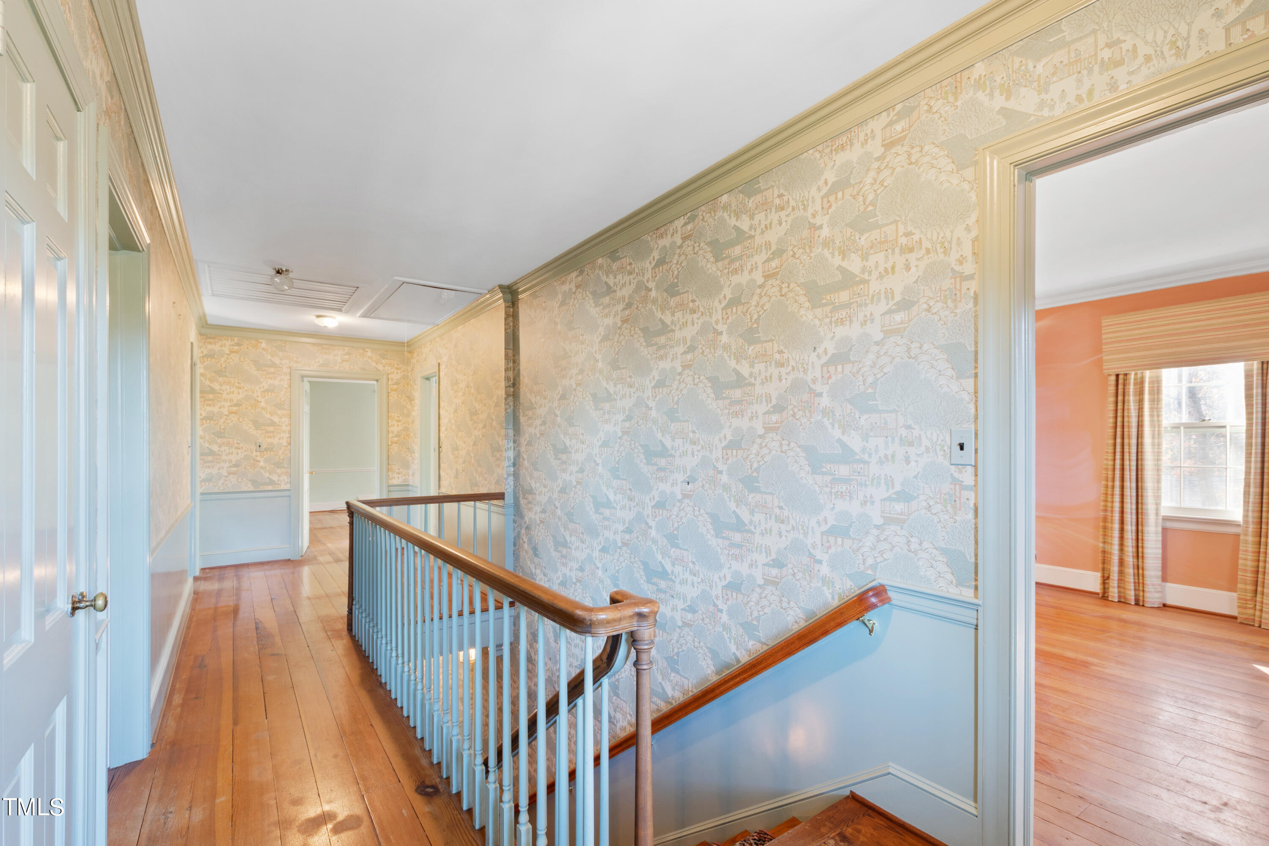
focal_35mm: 15
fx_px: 529
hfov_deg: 100.4
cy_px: 423
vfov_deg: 77.3
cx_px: 634
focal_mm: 10
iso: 100
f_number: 8
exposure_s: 1.6
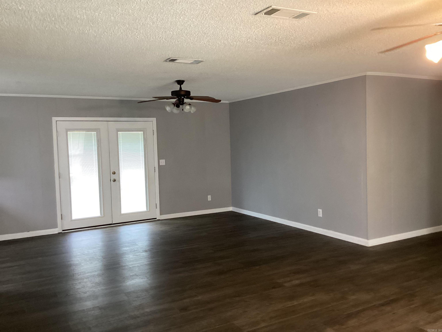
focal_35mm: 31
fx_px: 396
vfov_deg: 45.4
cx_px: 221
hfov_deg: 58.4
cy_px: 166
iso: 320
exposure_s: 1/60
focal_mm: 3.3
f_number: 2.4
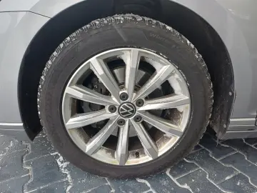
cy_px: 96
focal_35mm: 25
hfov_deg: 69.4
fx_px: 186
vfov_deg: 54.9
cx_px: 128
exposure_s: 1/100
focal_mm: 4.65
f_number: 1.8
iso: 80
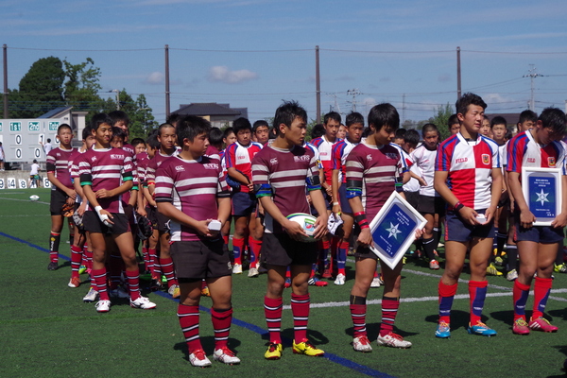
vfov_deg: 16.7
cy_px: 189
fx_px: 1291
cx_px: 284
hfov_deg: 24.8
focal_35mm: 82
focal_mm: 55
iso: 1600
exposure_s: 1/3200
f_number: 11
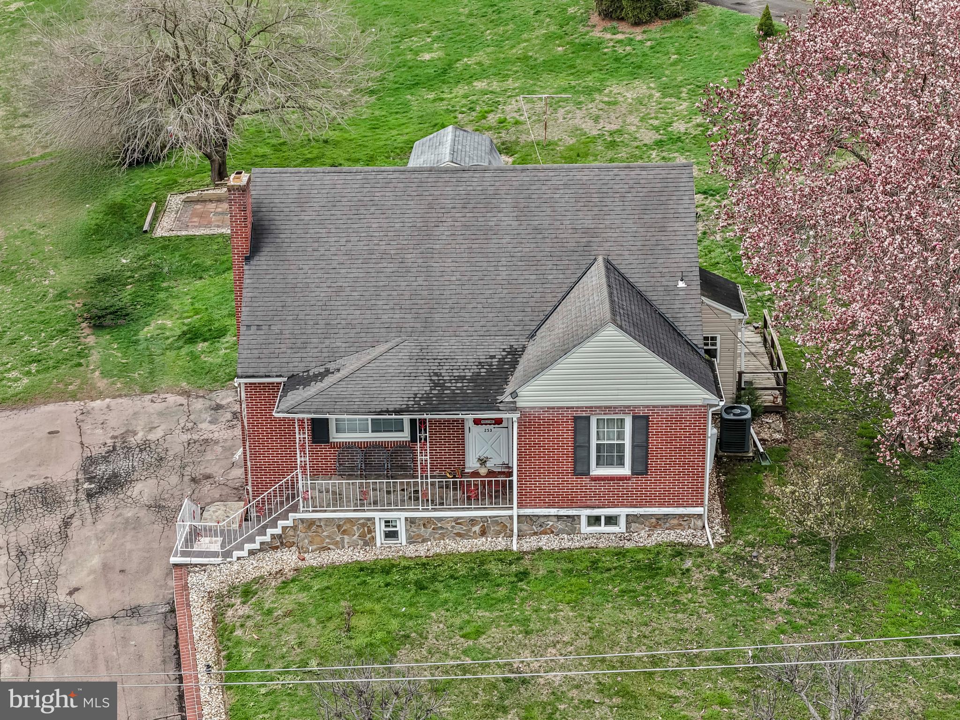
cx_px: 480
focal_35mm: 70
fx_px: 1941
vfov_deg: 21.0
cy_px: 360
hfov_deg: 27.8
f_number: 2.8
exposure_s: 1/80
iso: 100
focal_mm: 19.35
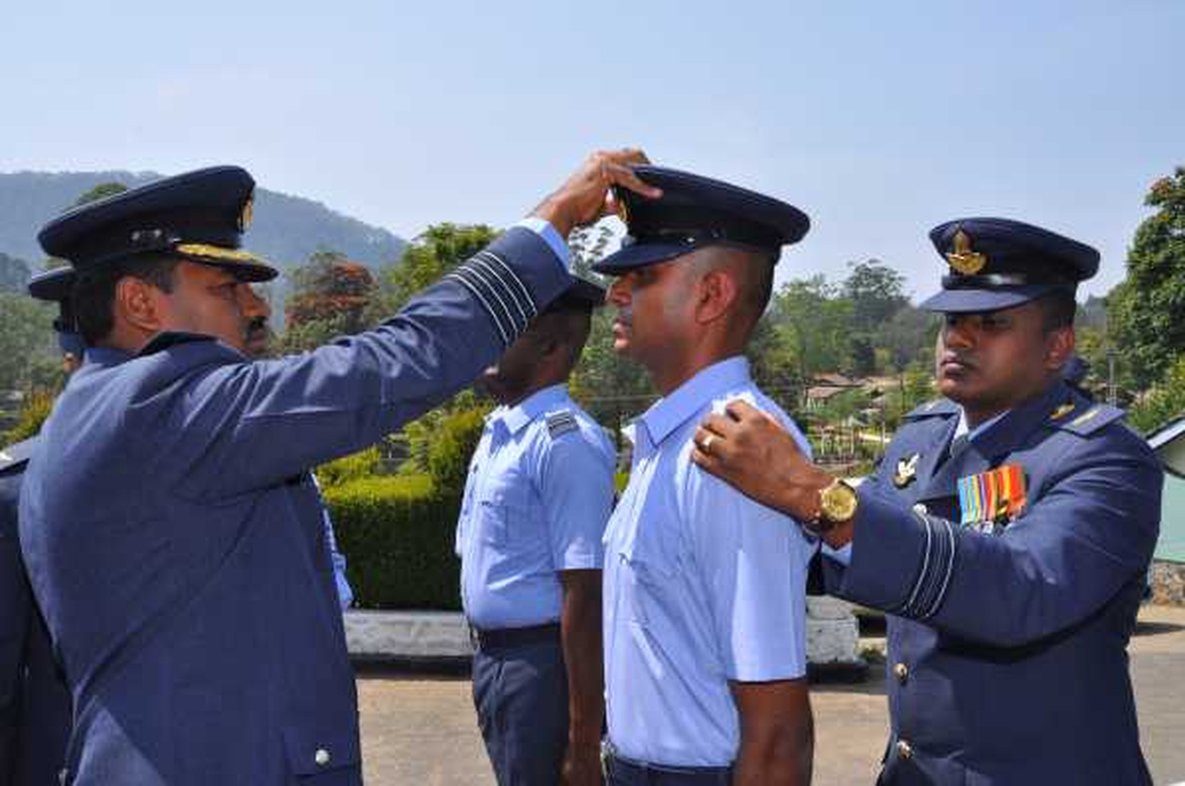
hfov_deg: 51.4
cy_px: 393
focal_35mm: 38
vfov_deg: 35.4
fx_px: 1232
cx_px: 592
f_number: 14
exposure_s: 1/160
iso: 200
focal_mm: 25
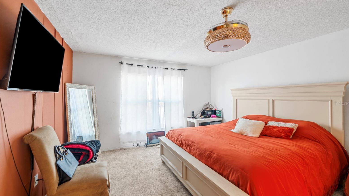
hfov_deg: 103.0
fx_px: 139
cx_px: 176
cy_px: 103
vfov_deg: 70.5
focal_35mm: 15
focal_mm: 14
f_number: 7.1
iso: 160
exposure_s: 1.6
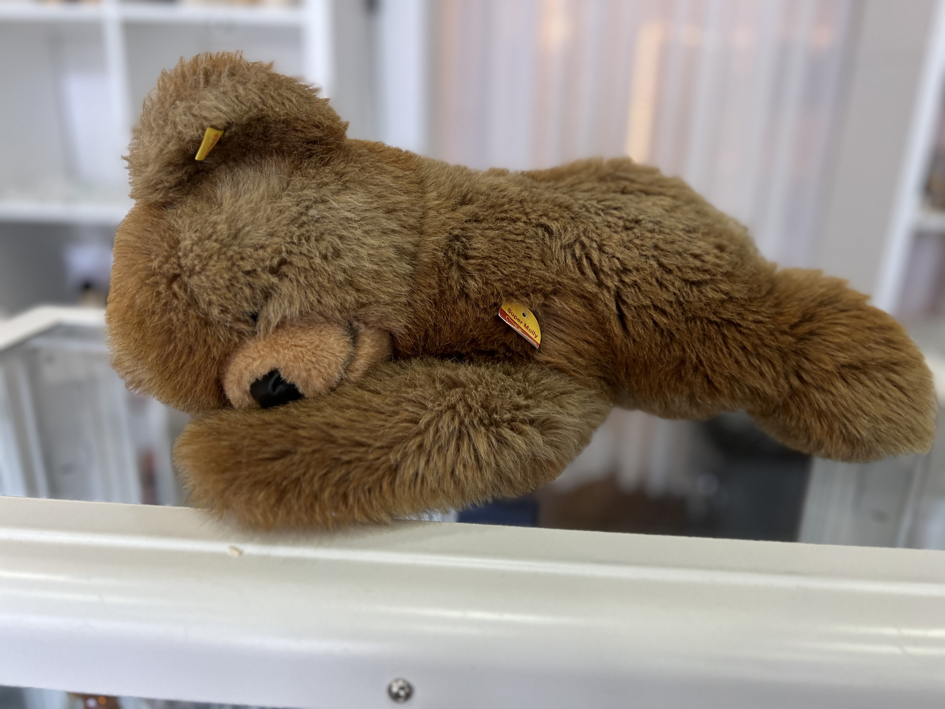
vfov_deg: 53.1
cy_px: 354
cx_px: 472
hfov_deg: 67.3
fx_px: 710
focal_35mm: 26
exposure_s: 1/59
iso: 250
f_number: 1.5
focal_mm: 5.7
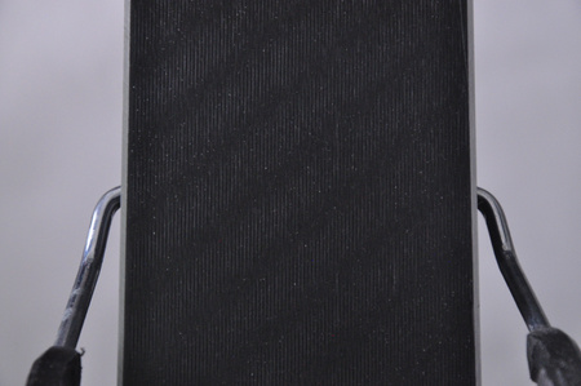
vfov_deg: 8.7
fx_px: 2539
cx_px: 290
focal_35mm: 158
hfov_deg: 13.1
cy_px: 193
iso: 3200
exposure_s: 1/125
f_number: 9.5
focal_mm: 105
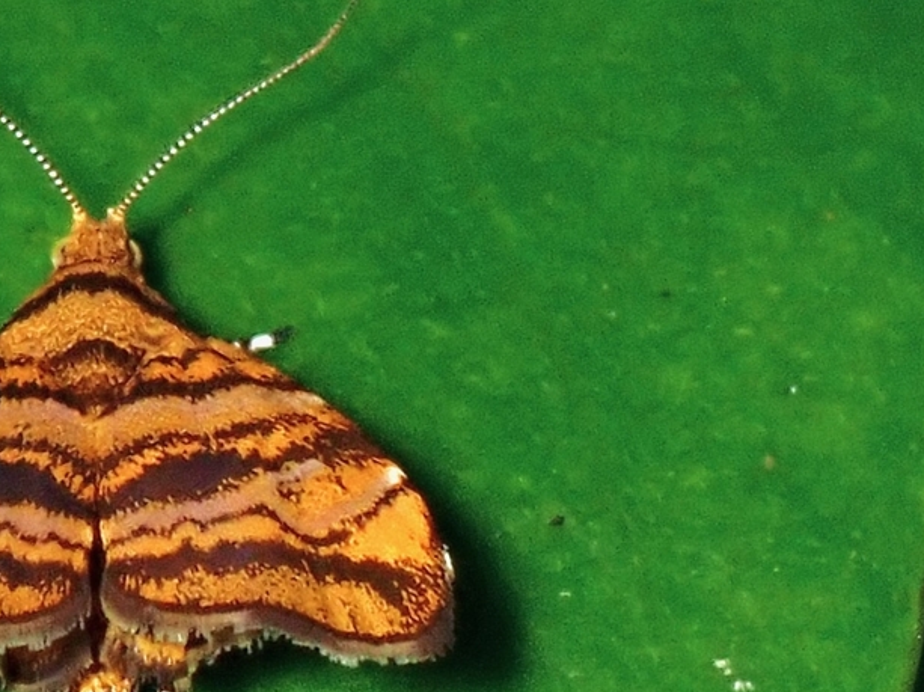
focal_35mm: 186
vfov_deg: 8.0
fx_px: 4962
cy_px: 424
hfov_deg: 10.6
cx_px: 122
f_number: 6.3
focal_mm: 18
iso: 250
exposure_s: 1/200
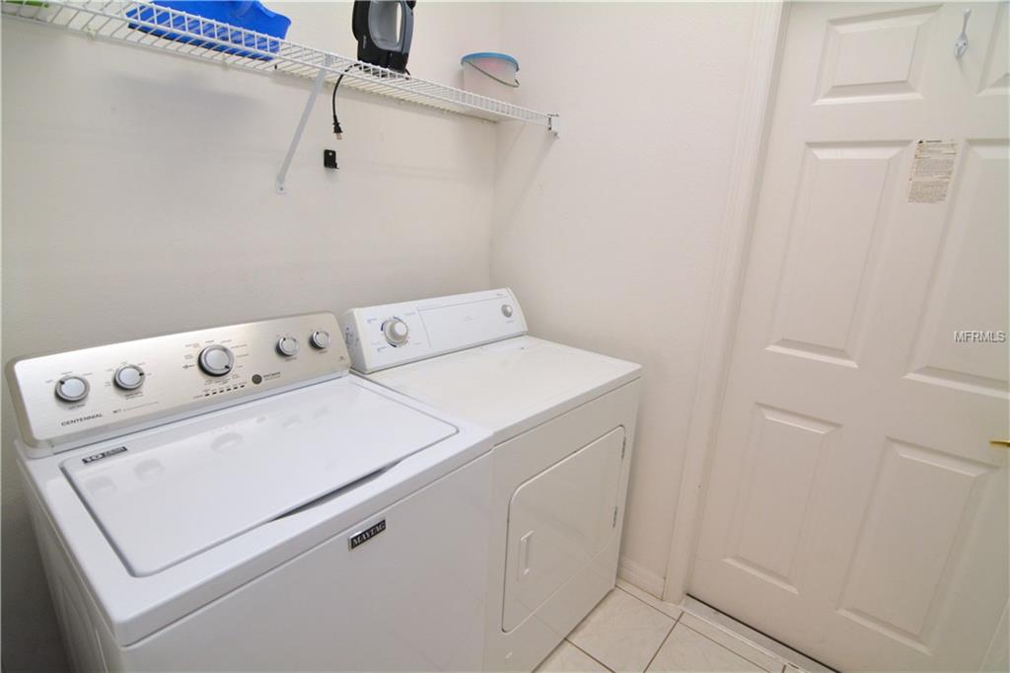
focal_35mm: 16
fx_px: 463
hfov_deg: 95.0
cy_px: 336
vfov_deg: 72.0
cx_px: 505
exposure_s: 1/60
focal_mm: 11
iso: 1600
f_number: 8
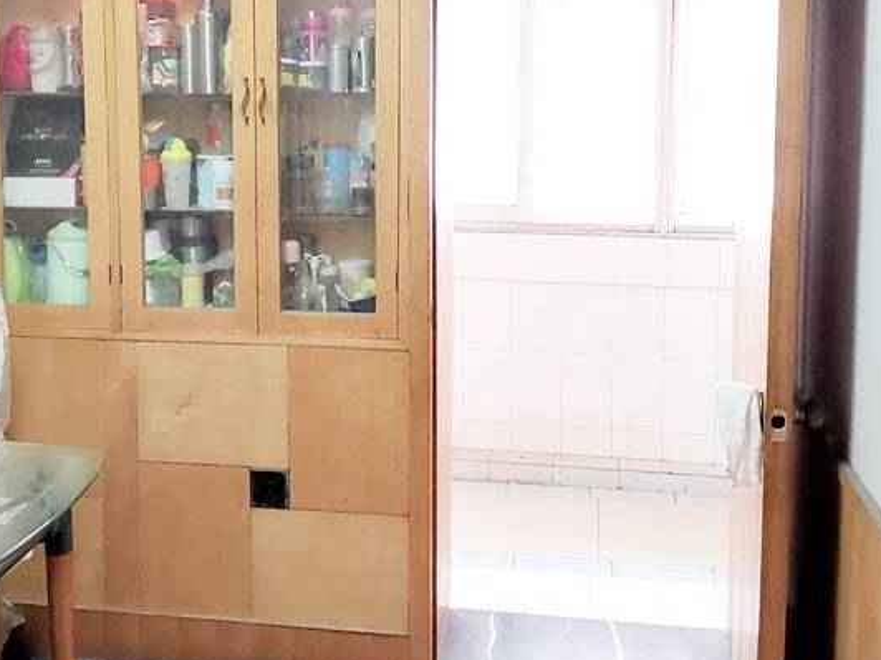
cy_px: 200
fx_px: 1171
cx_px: 388
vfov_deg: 31.2
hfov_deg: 41.2
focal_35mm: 46
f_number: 2.2
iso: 400
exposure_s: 1/50
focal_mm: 2.26
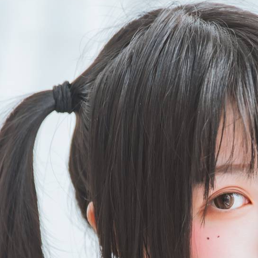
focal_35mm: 197
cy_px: 345
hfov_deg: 8.9
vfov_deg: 8.7
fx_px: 1661
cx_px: 193
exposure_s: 1/160
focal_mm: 70
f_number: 2.8
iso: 320
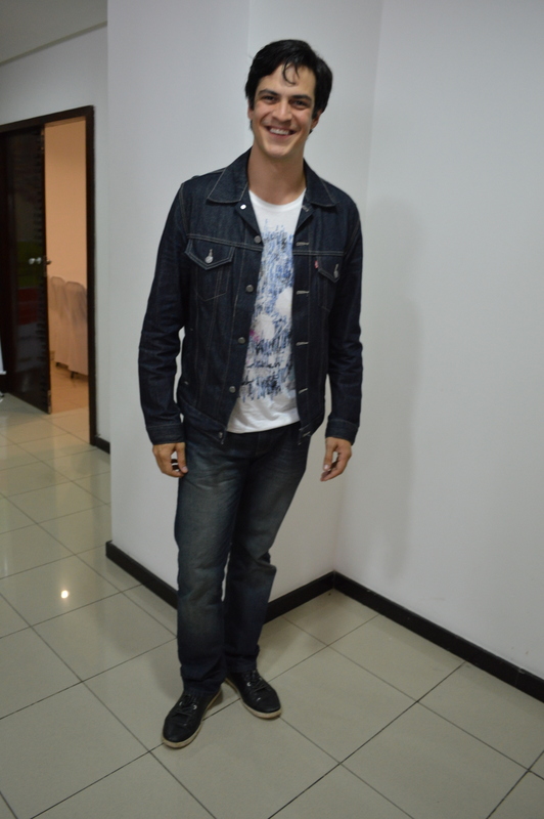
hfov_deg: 47.9
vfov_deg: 67.4
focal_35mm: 27
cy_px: 410
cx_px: 272
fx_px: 613
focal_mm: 18
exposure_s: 1/60
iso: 800
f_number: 3.5
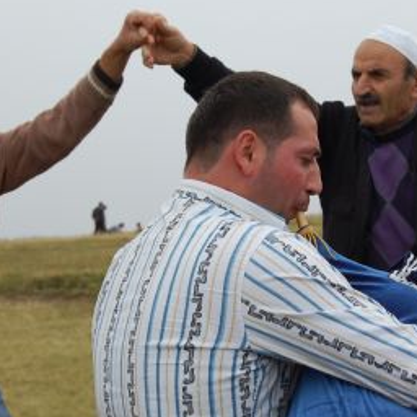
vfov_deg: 14.4
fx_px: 1649
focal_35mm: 121
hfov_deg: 14.4
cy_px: 206
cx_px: 257
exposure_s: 1/320
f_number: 9
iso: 200
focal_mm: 38
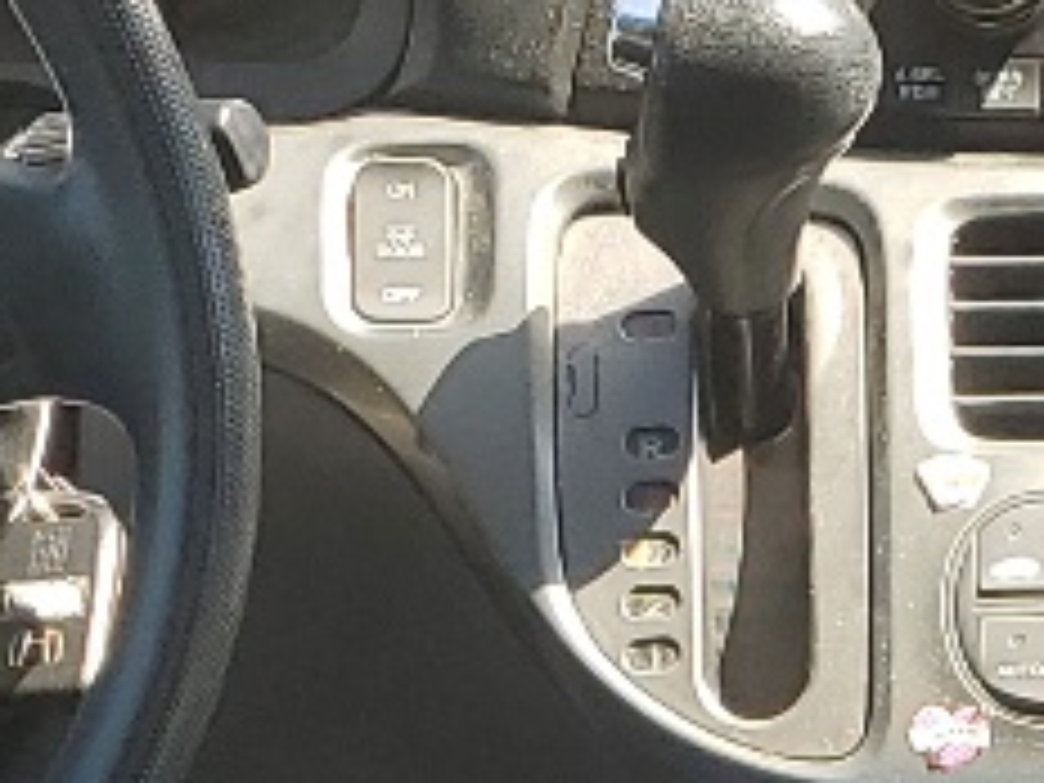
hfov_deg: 10.8
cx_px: 1274
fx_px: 5399
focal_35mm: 179
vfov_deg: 7.8
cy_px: 1818
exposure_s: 1/455
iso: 50
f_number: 1.5
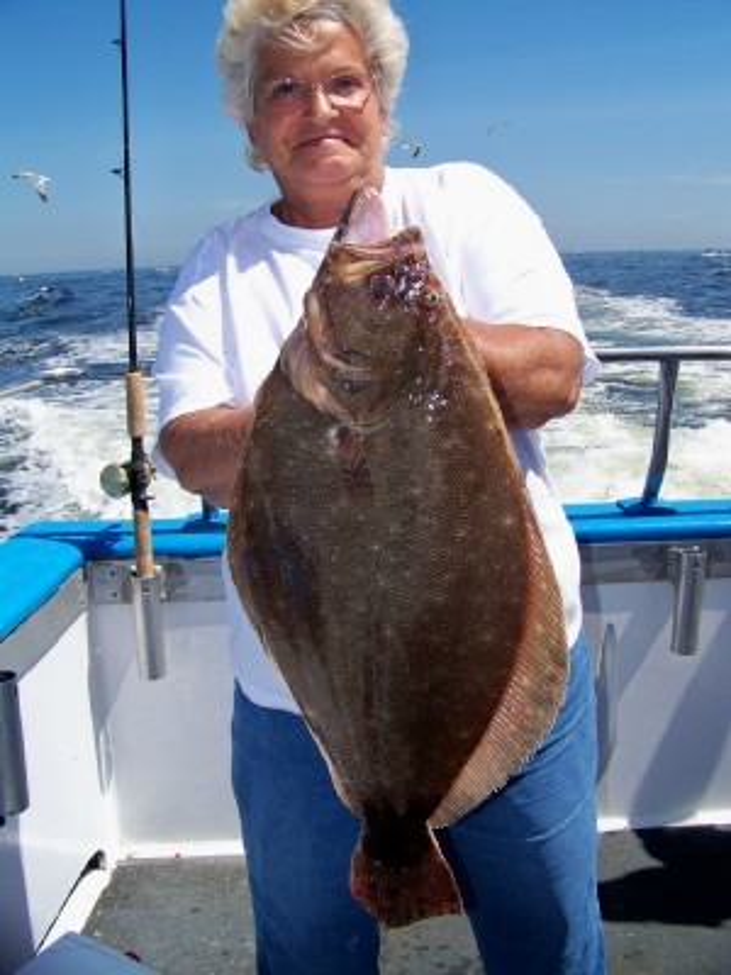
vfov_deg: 51.4
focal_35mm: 36
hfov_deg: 39.7
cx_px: 366
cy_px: 488
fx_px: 1014
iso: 64
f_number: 4
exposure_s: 1/500
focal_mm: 5.85
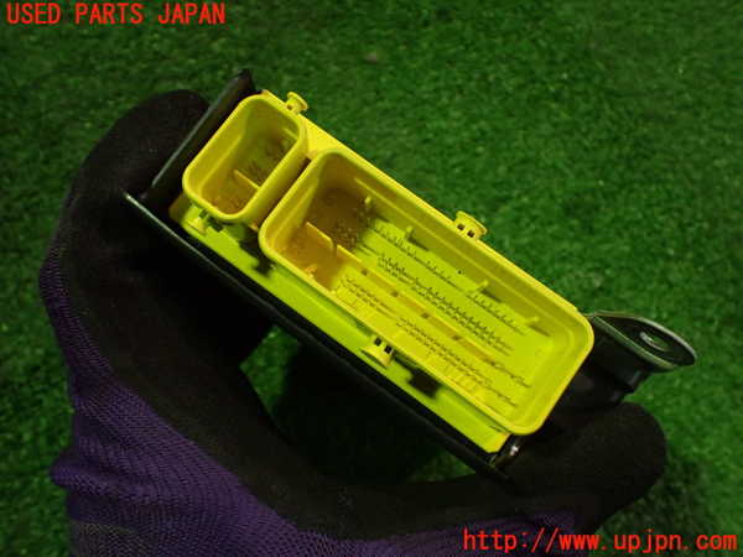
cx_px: 372
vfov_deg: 46.8
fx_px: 644
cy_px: 278
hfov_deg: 60.0
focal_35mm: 30
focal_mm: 5.4
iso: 800
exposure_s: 1/80
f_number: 2.3
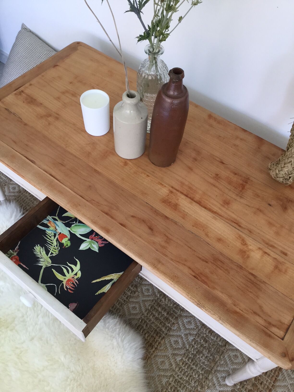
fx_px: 351
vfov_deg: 58.4
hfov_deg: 45.4
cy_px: 196
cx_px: 147
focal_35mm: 31
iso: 32
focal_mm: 3.3
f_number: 2.4
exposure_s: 1/33
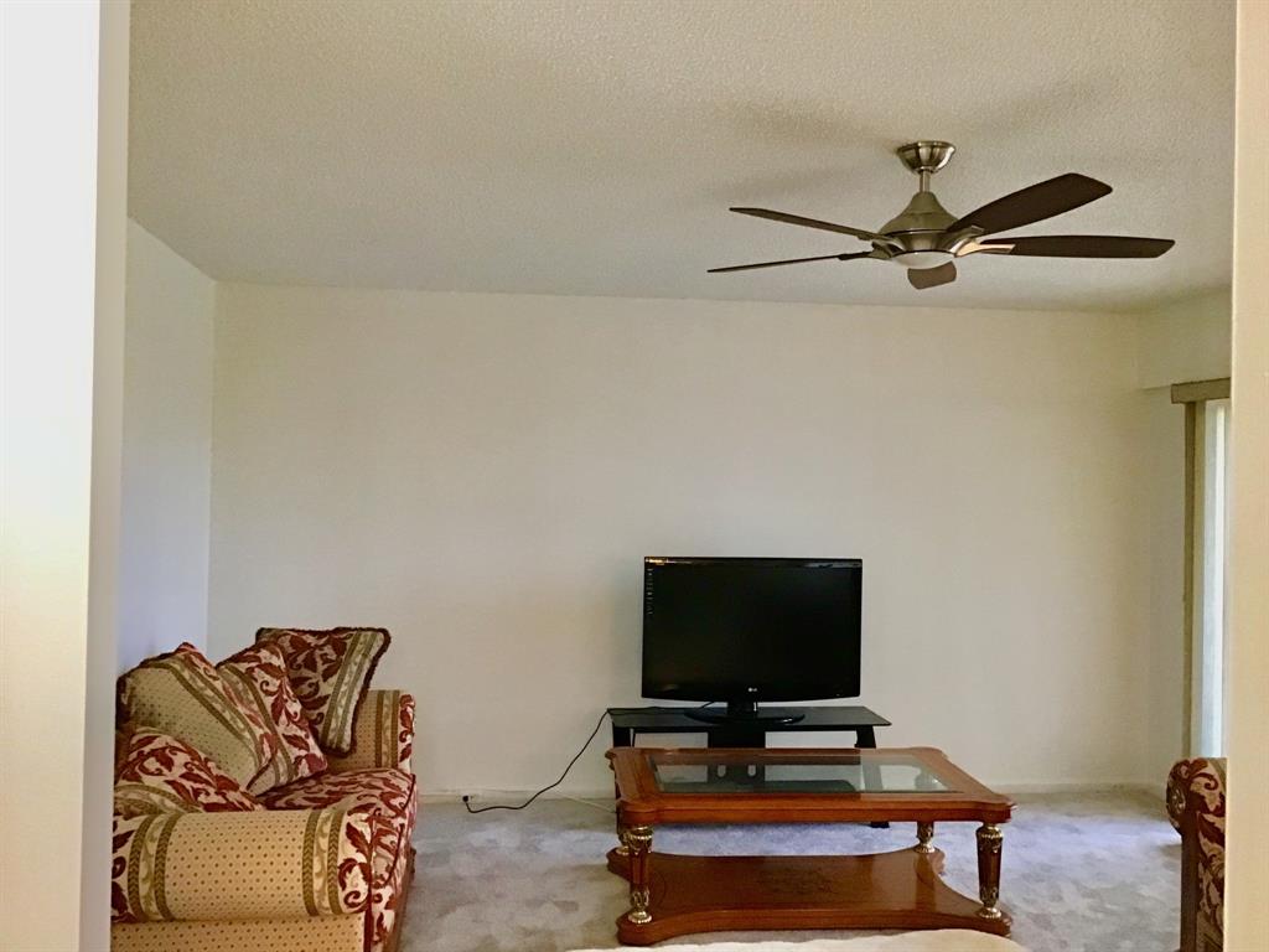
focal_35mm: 31
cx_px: 634
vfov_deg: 45.4
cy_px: 476
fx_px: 1136
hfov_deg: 58.4
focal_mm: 3.3
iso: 200
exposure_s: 1/25
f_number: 2.4
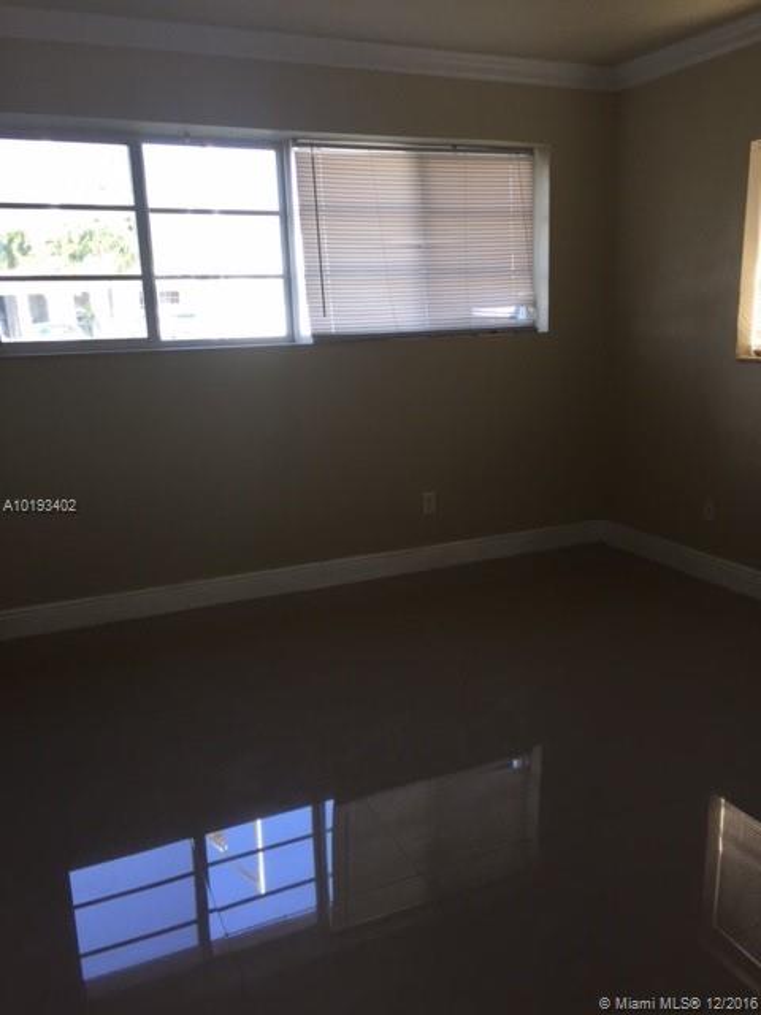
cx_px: 380
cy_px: 508
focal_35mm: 29
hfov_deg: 48.2
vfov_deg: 61.7
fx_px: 850
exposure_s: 1/120
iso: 50
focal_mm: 4.15
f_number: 2.2
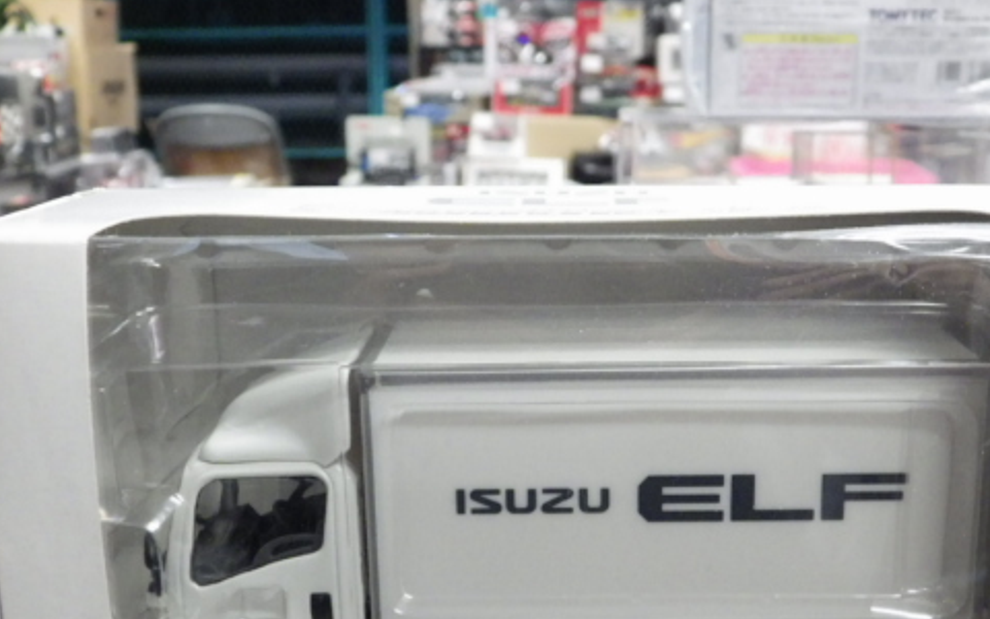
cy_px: 470
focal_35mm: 58
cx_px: 565
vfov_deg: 22.1
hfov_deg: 35.0
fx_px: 1565
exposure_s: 1/40
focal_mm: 7.4
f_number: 3.6
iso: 800
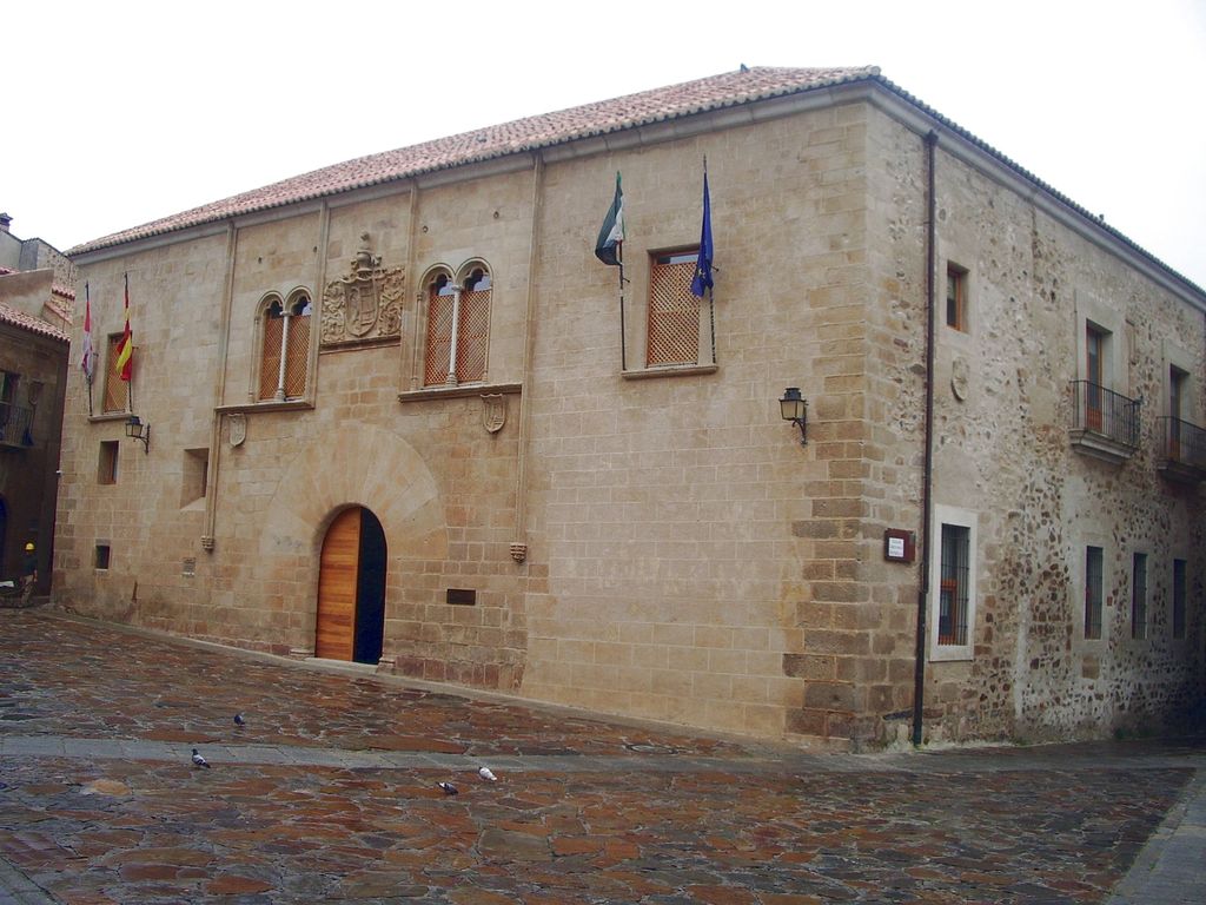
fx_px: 1219
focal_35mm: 35
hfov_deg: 52.6
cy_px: 452
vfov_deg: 40.7
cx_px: 603
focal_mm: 5.8
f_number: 4.3
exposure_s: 1/125
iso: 50
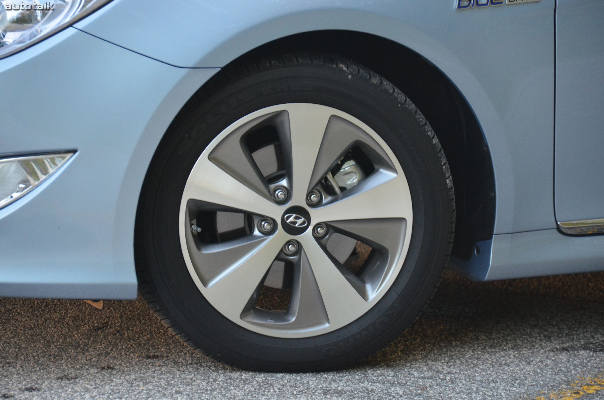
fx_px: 3767
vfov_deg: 6.1
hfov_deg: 9.2
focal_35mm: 225
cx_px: 302
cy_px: 200
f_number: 5.6
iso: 1600
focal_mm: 150
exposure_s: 1/100
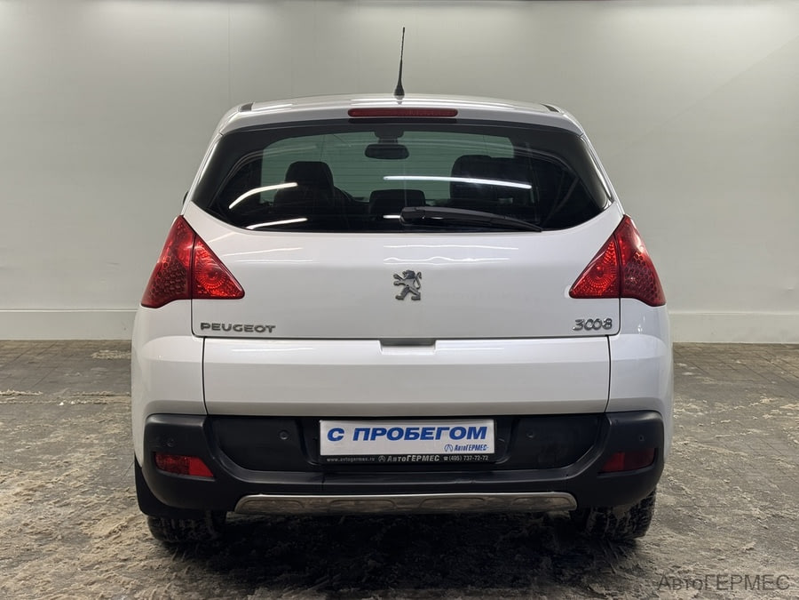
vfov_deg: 30.3
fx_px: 1108
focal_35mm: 48
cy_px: 300
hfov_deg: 39.7
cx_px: 400
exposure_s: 1/100
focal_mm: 6.76
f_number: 1.78
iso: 50
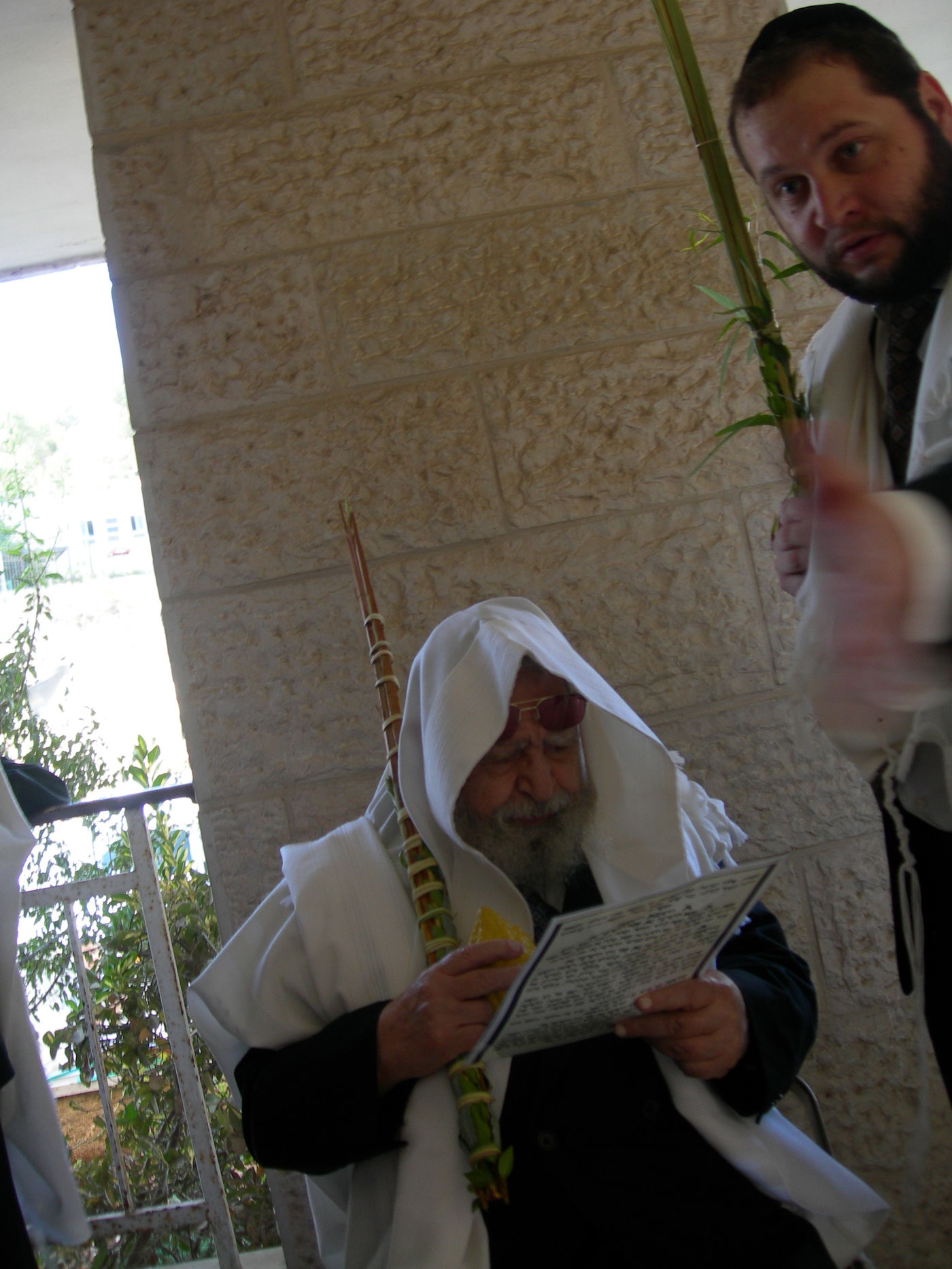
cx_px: 476
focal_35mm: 38
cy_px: 634
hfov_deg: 37.7
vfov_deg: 49.0
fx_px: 1393
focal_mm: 7.8
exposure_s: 1/44.1
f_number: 2.8
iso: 50
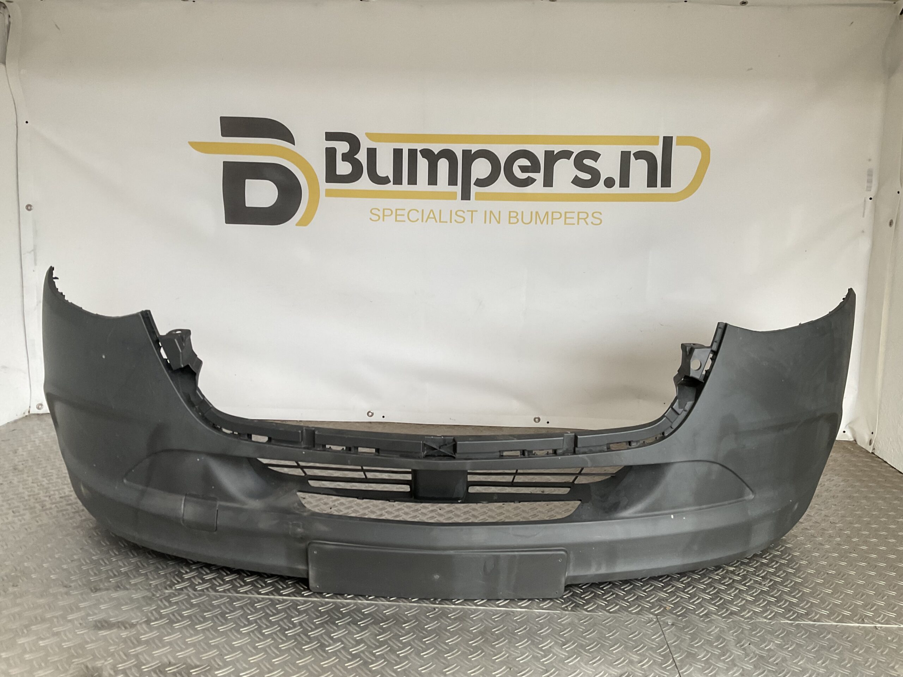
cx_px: 452
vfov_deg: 48.2
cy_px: 338
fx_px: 756
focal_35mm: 29
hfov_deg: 61.7
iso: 64
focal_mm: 3
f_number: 1.8
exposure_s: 1/100
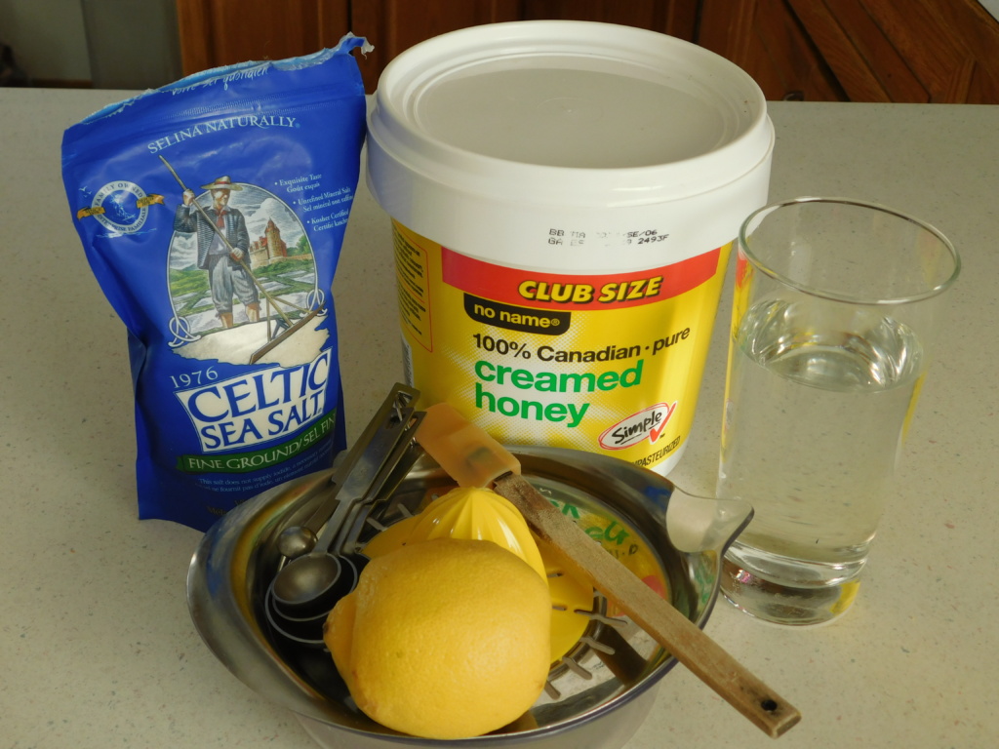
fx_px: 1299
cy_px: 374
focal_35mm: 45
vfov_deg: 32.2
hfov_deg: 42.1
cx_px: 500
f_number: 3.7
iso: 125
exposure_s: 1/100
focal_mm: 8
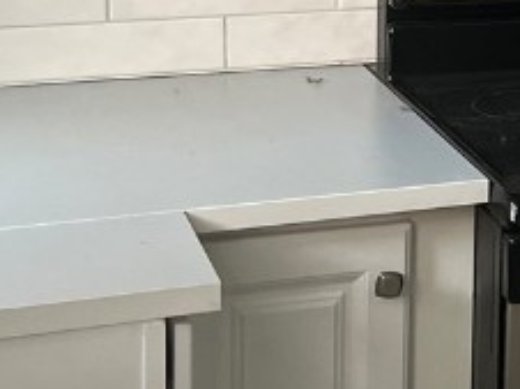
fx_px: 1771
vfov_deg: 12.3
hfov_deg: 14.8
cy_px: -25
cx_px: 913
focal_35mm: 118
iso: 125
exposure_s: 1/101
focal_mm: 5.1
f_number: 1.6
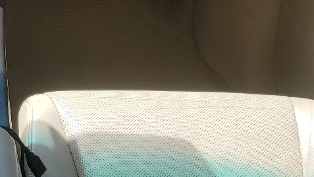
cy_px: 44
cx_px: -79
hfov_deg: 20.7
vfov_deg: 12.7
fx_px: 791
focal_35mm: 95
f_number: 1.5
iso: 50
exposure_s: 1/1429
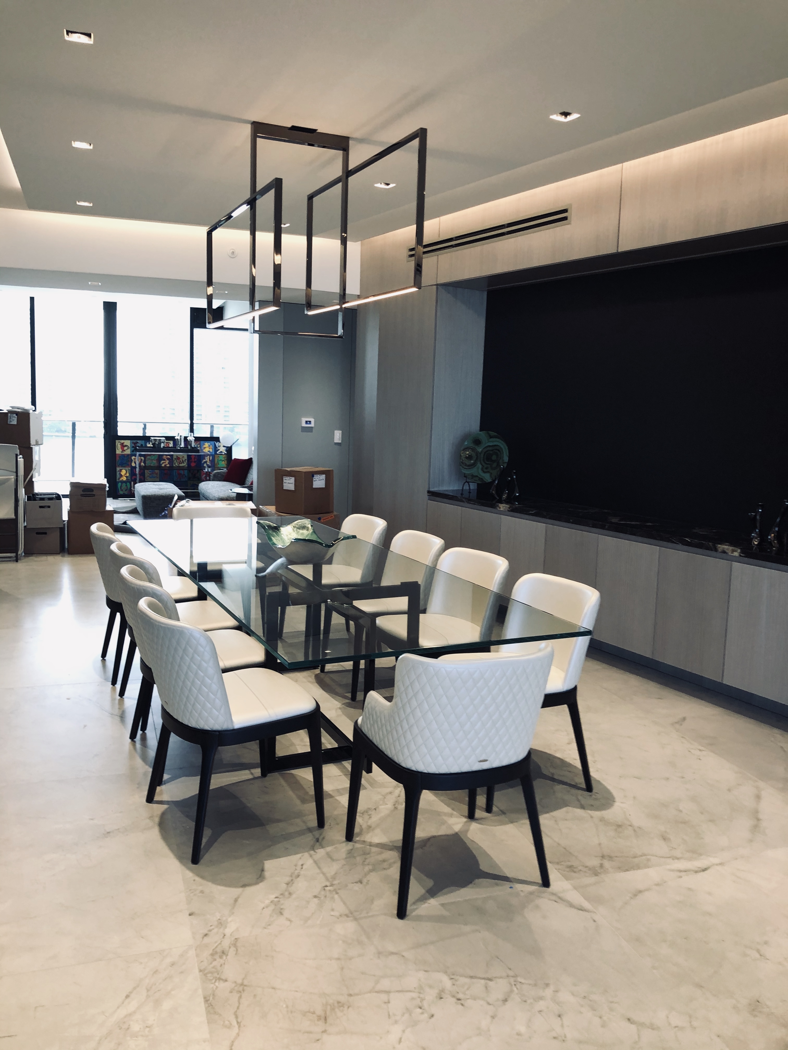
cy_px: 525
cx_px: 394
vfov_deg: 63.4
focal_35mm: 28
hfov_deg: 49.7
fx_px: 850
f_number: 1.8
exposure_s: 1/30
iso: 25
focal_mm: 4
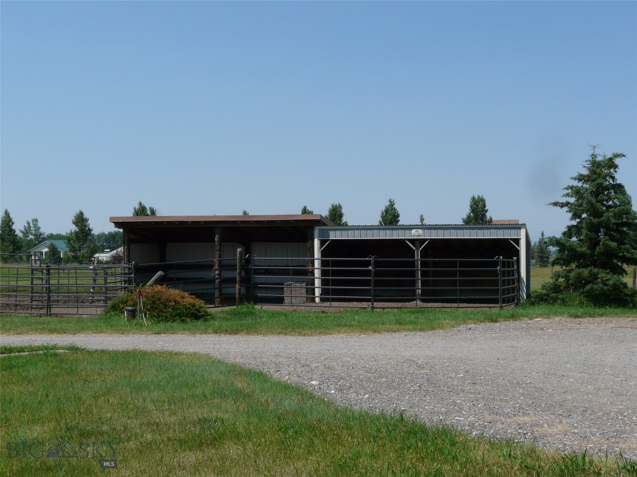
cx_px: 318
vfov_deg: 26.1
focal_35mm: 56
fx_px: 1031
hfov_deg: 34.3
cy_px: 238
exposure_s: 1/500
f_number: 6.3
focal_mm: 9.2
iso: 100
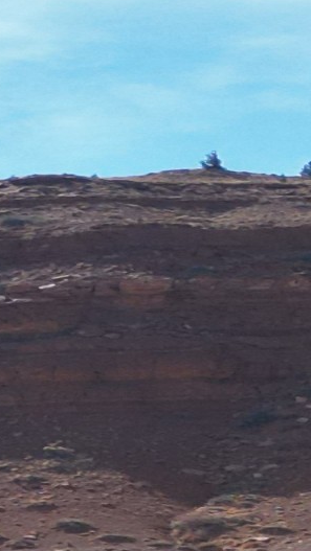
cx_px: 345
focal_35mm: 200
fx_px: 2928
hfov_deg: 6.1
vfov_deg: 10.3
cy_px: 927
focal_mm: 6.72
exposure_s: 1/3000
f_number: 1.7
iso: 150
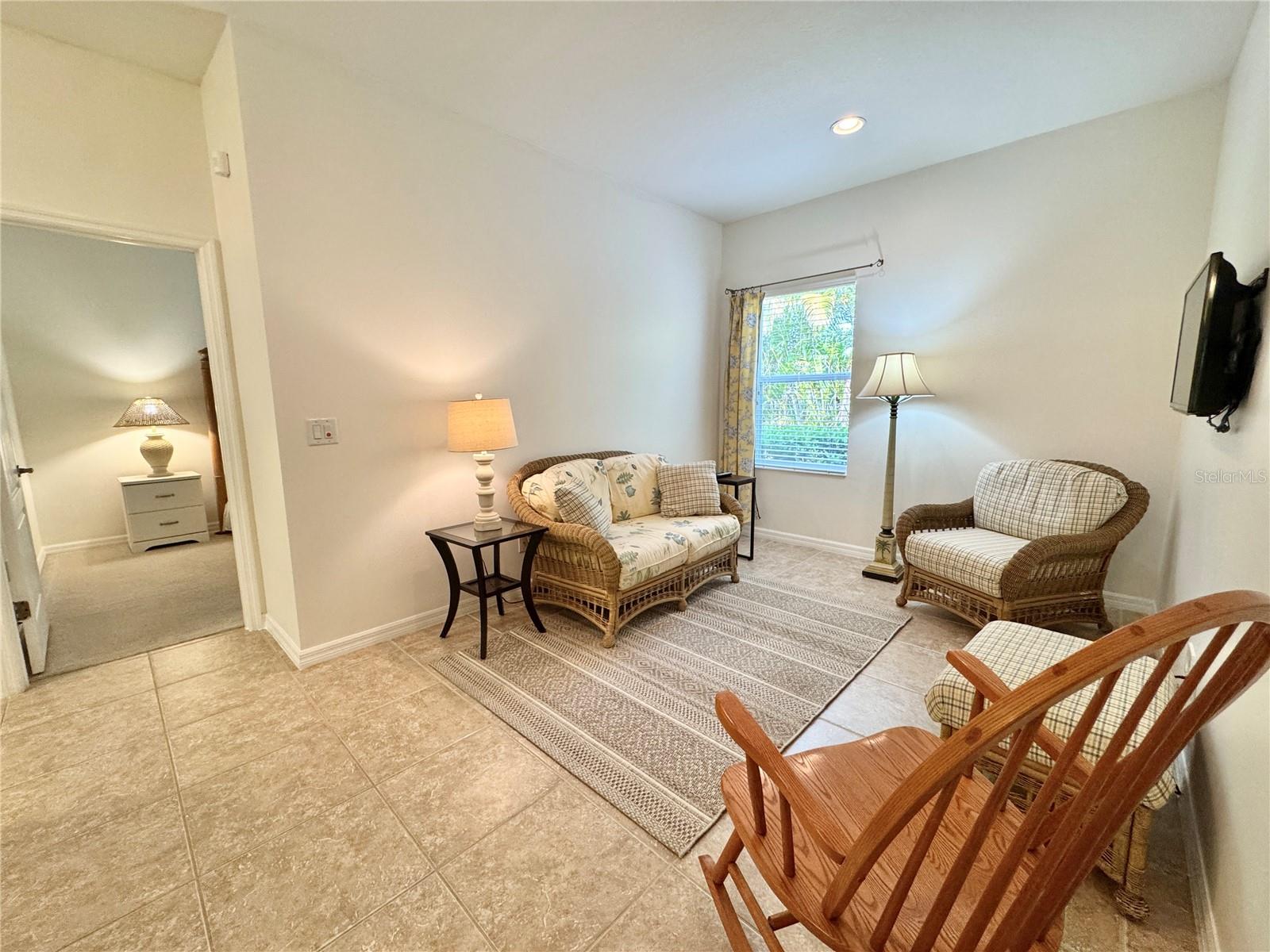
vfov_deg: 85.7
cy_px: 476
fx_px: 514
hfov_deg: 102.1
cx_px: 635
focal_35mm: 14
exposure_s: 1/120
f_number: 2.2
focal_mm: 2.22
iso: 250
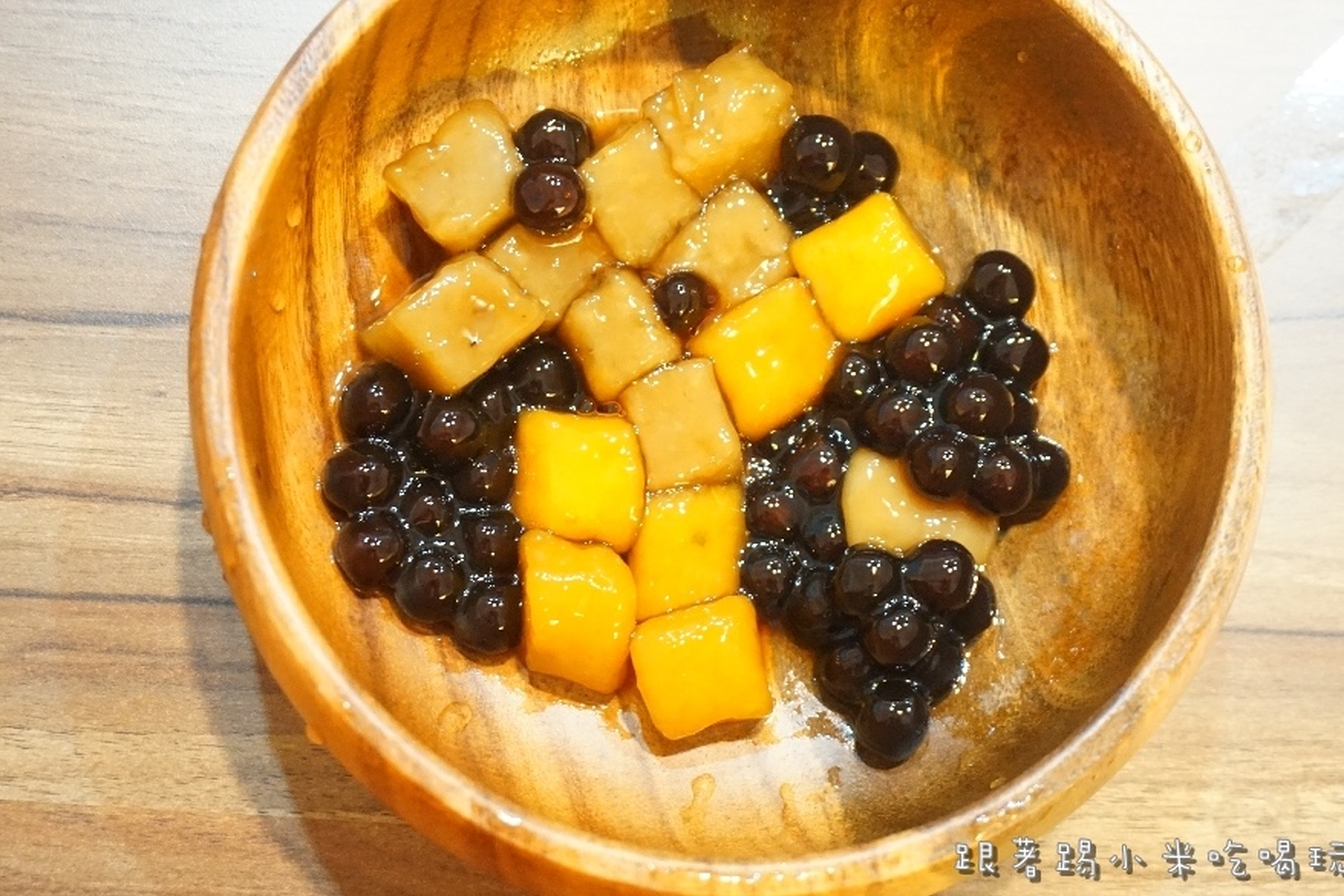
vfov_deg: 27.5
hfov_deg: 40.3
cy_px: 381
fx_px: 1829
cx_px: 681
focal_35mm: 49
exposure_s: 1/20
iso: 3200
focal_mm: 28
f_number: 4.5
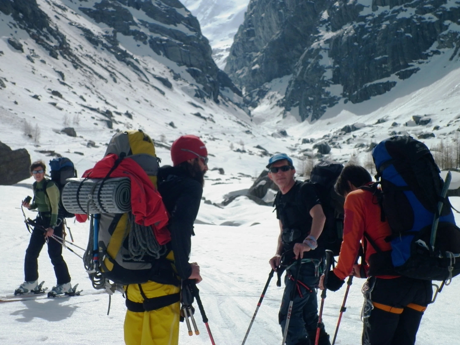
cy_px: 172
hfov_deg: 24.1
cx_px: 230
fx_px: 1076
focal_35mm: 81
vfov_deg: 18.2
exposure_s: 1/320
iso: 80
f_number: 13.3
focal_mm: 14.6
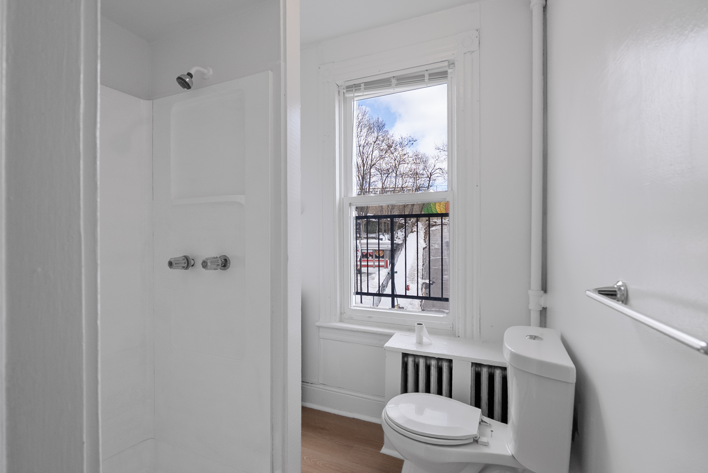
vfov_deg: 77.4
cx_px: 354
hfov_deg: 100.4
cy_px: 236
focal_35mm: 15
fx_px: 295
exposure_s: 1/200
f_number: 4
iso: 500
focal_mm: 10
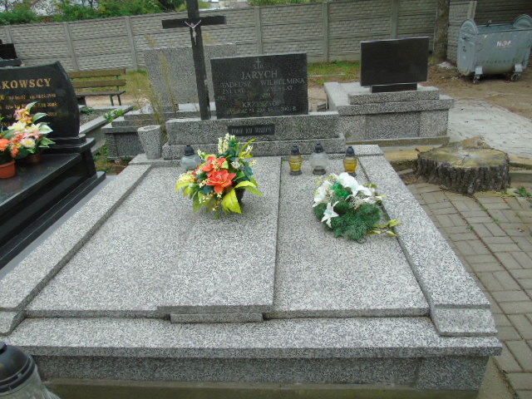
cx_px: 266
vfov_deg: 54.9
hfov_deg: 69.4
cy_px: 200
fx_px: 384
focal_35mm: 25
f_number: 3.4
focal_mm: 4.4
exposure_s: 1/160
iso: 80
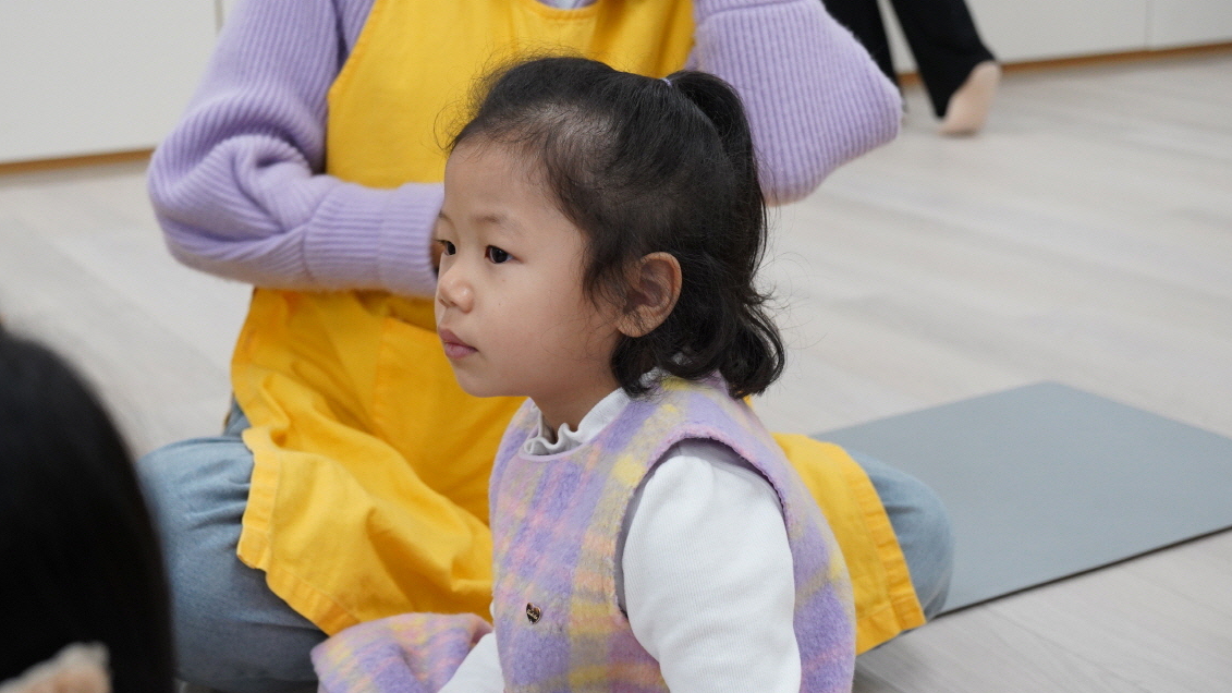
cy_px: 280
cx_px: 598
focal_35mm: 60
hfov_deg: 34.9
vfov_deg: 20.0
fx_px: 1960
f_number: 6.3
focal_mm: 54
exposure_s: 1/100
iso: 2500
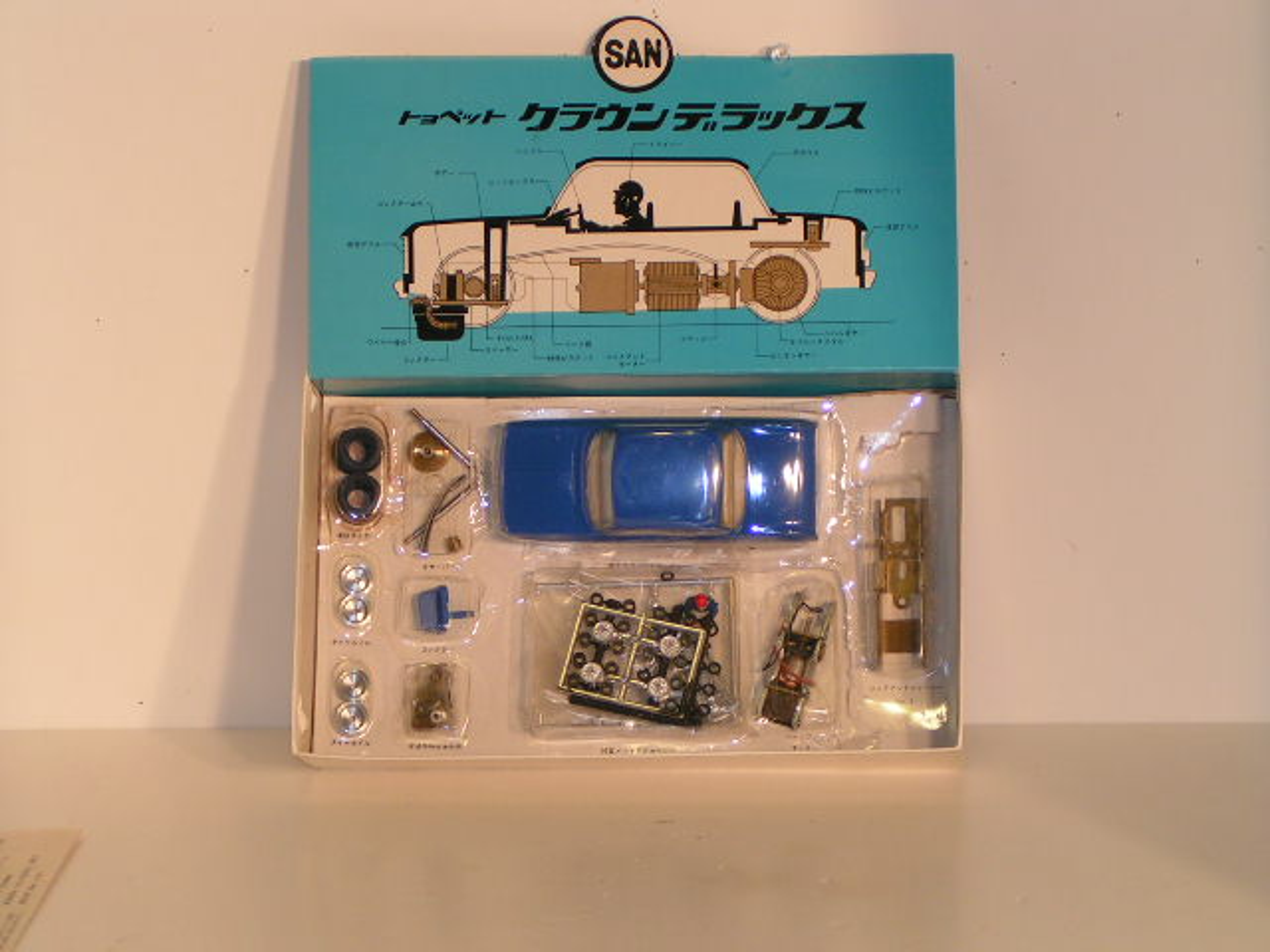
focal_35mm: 104
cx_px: 635
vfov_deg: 14.2
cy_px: 476
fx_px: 3816
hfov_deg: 18.9
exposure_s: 1/125
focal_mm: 15.9
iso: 50
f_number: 3.5
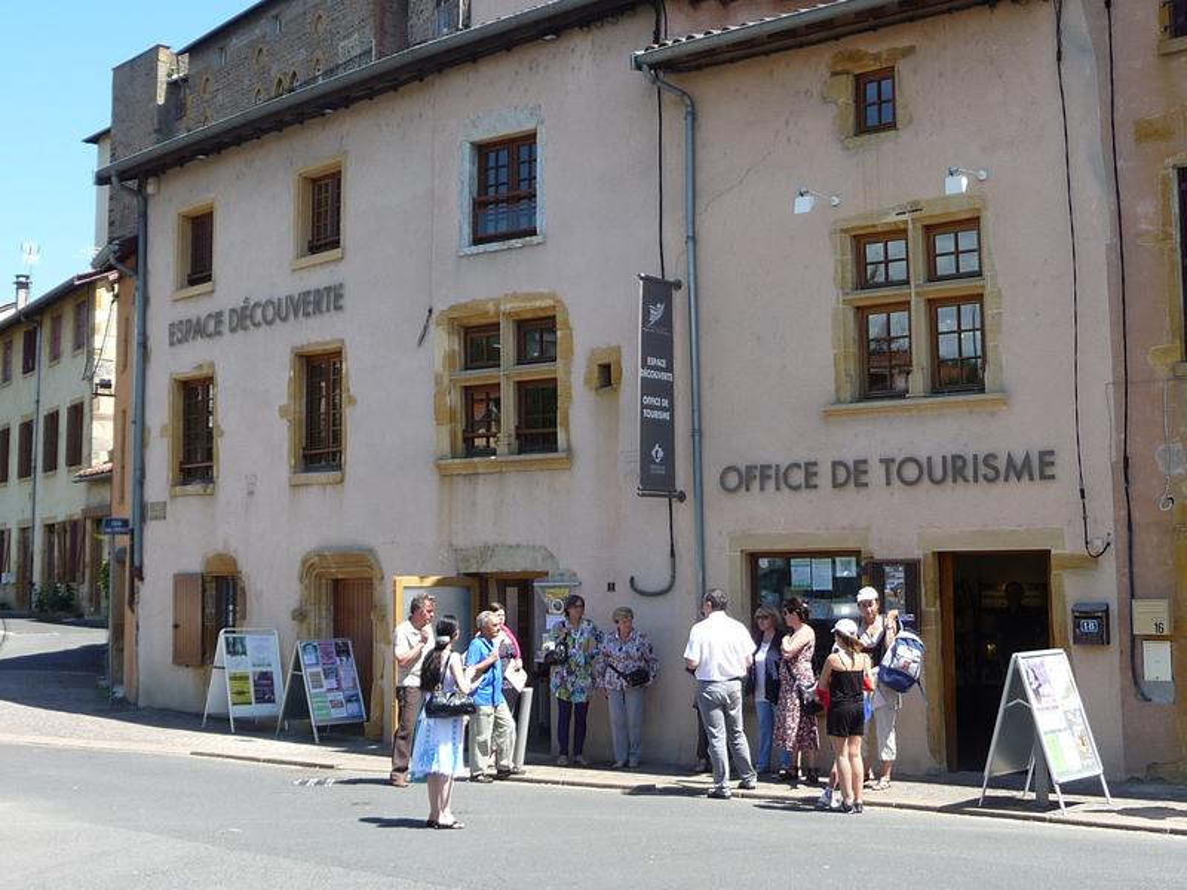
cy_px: 445
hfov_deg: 38.2
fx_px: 1715
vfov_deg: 29.1
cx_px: 594
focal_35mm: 50
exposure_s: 1/400
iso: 100
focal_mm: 5
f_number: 3.4
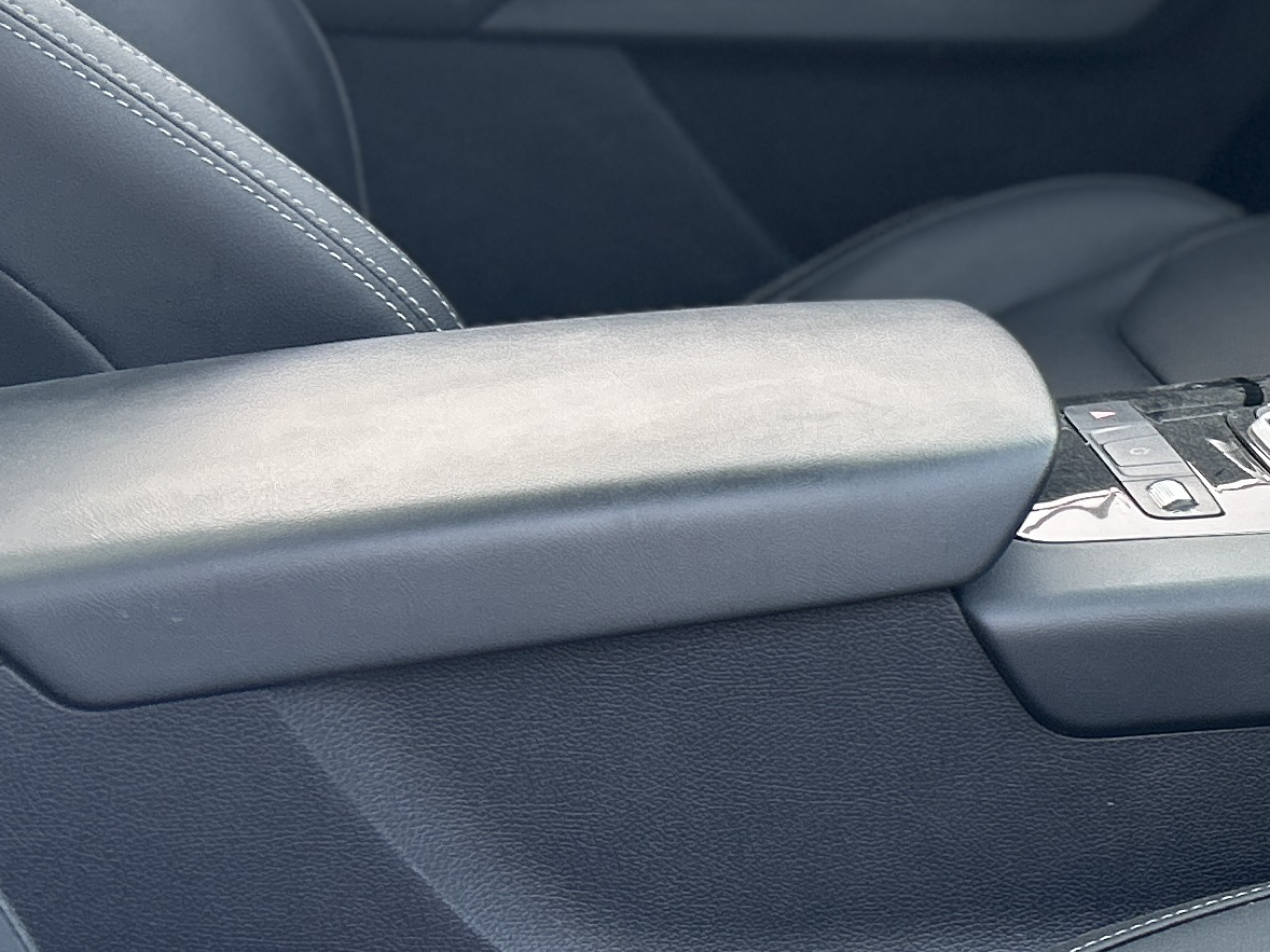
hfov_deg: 18.3
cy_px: 755
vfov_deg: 16.5
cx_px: 2152
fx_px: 3265
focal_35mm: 89
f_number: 1.5
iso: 50
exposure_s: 1/121
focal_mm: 5.7
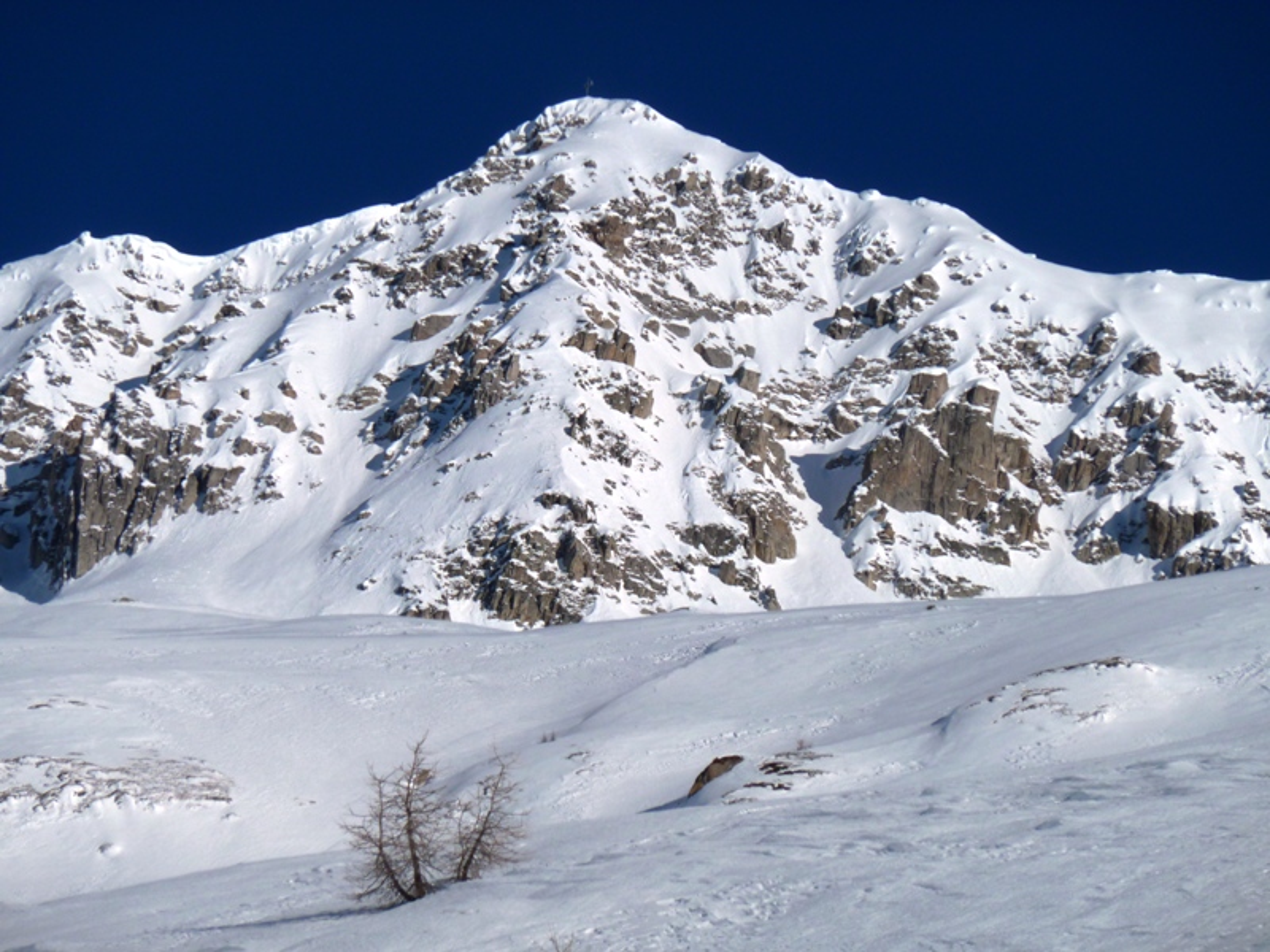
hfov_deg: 8.2
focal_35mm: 242
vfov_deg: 6.1
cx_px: 635
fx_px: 8879
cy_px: 476
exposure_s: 1/1000
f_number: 6.3
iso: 80
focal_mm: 39.7
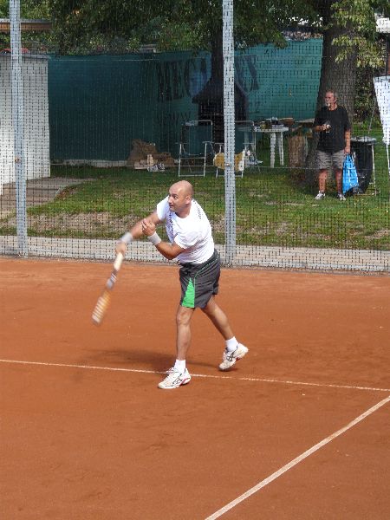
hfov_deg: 14.0
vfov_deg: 18.5
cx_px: 195
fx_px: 1592
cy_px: 260
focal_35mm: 106
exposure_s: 1/200
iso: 100
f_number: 4
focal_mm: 17.5
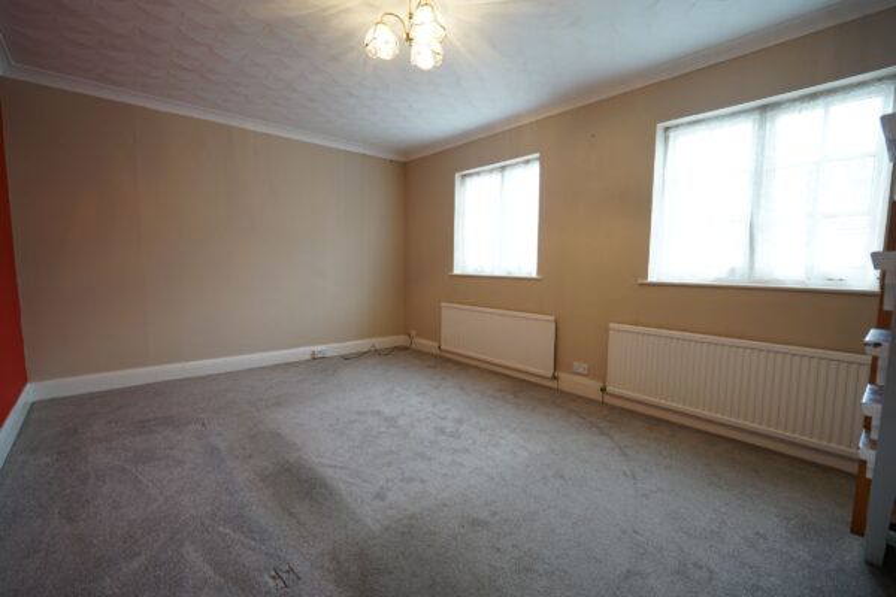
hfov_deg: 96.7
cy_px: 298
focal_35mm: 16
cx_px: 448
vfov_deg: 73.7
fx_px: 398
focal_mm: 16
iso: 200
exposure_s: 1/15
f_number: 4
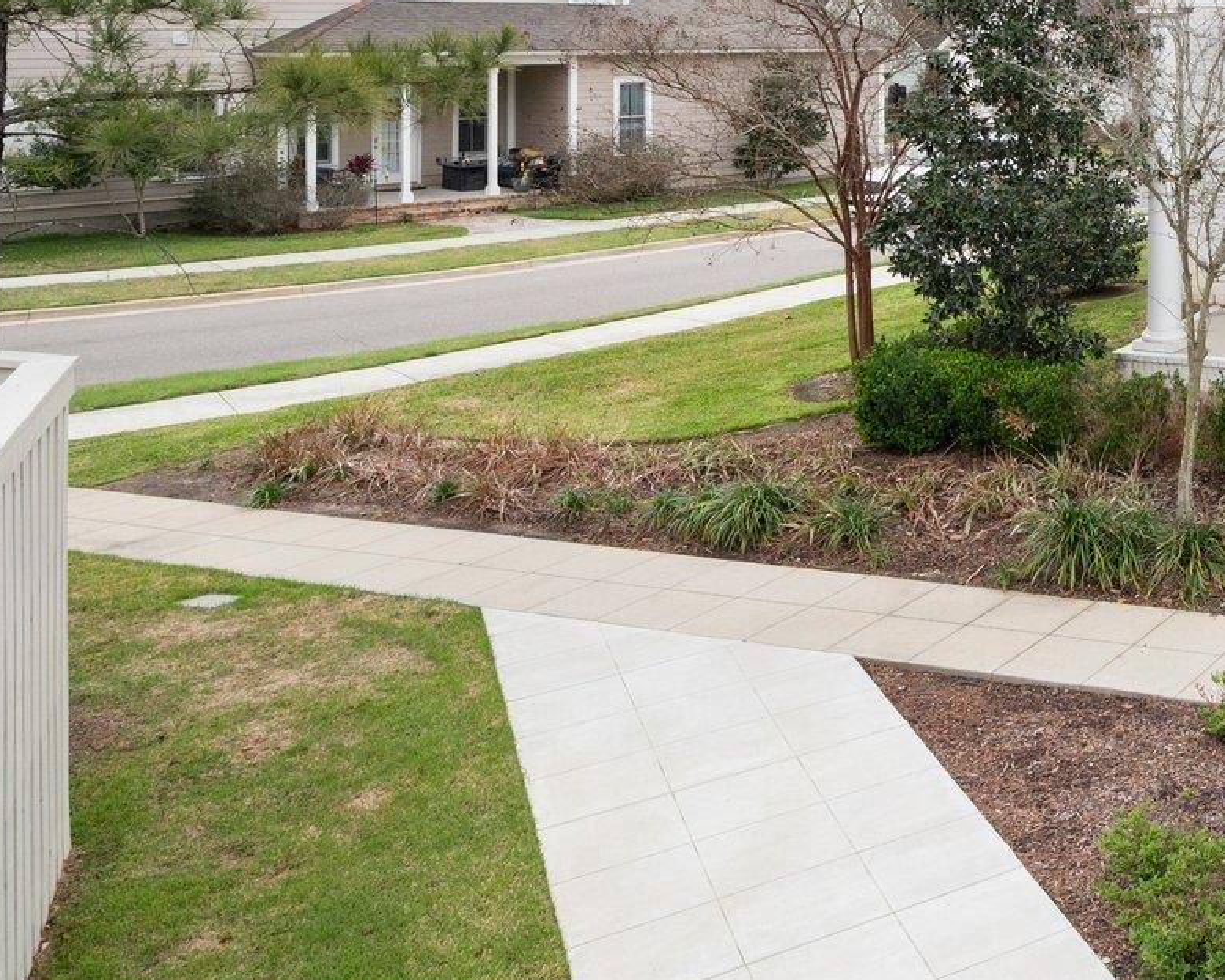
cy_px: 154
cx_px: 1528
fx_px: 1386
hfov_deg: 35.4
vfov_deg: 37.1
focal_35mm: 38
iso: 800
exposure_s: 1/500
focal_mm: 15.5
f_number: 10
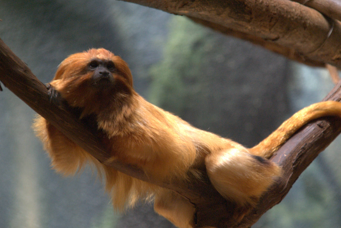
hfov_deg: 5.6
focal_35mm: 370
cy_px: 106
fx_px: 3510
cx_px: 176
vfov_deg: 3.7
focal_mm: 200
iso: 1600
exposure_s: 1/60
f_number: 6.3
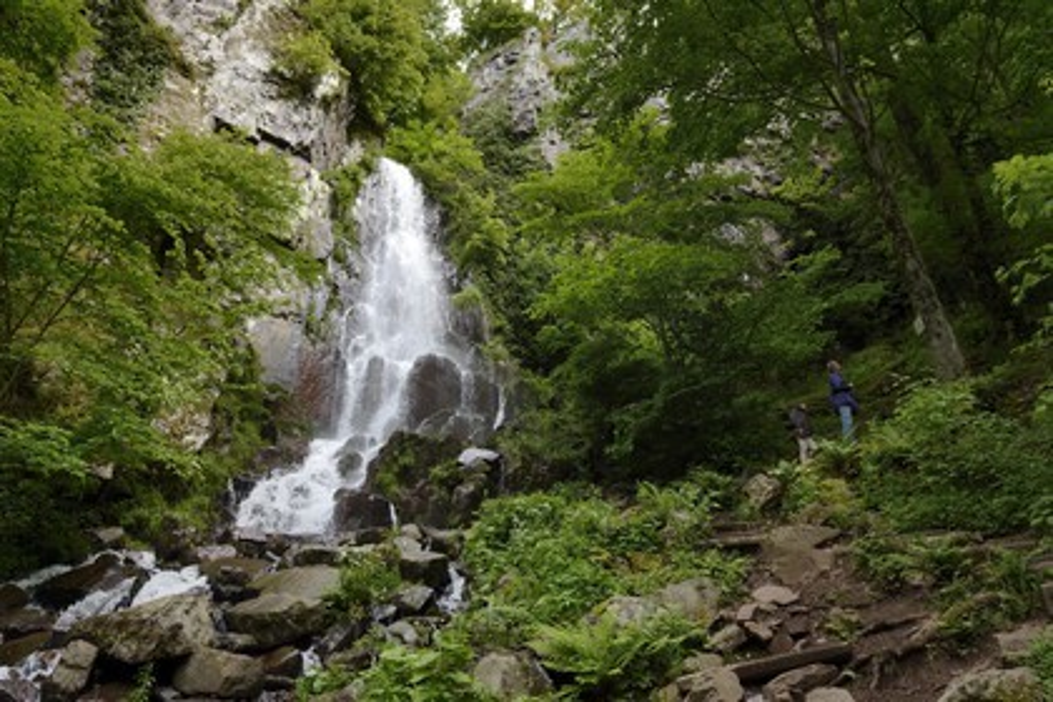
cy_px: 351
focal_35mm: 24
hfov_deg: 73.7
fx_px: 702
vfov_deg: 53.1
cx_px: 526
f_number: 8
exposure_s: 1/125
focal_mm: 24
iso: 200
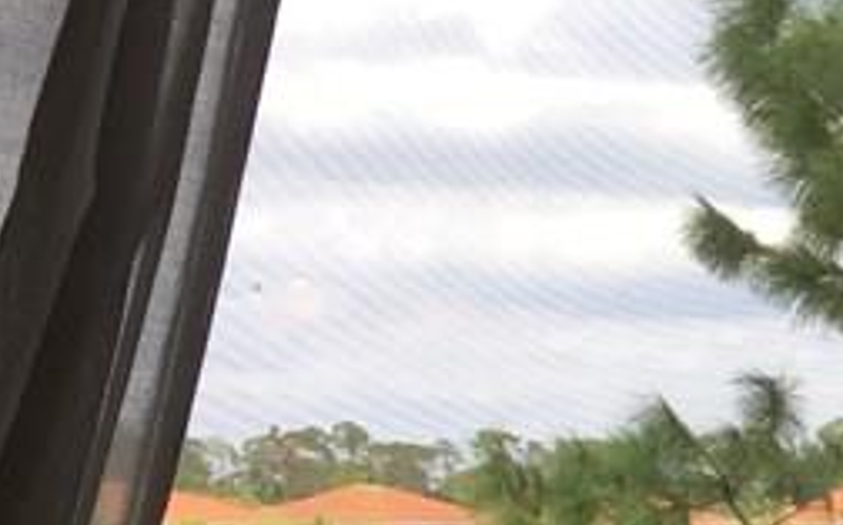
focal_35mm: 125
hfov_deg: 15.1
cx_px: 1385
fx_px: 2869
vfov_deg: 9.9
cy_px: 956
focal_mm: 4.15
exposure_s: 1/326
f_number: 2.2
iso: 25
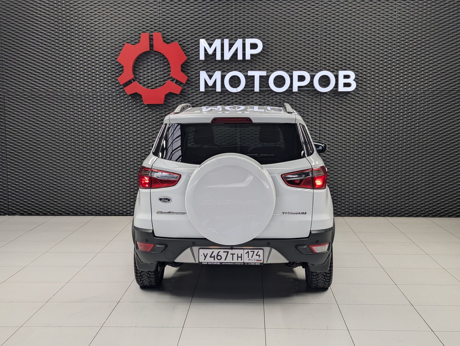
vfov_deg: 30.3
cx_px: 230
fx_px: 639
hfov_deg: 39.6
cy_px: 173
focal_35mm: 48
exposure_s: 1/117
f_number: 1.85
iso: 42
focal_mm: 6.81
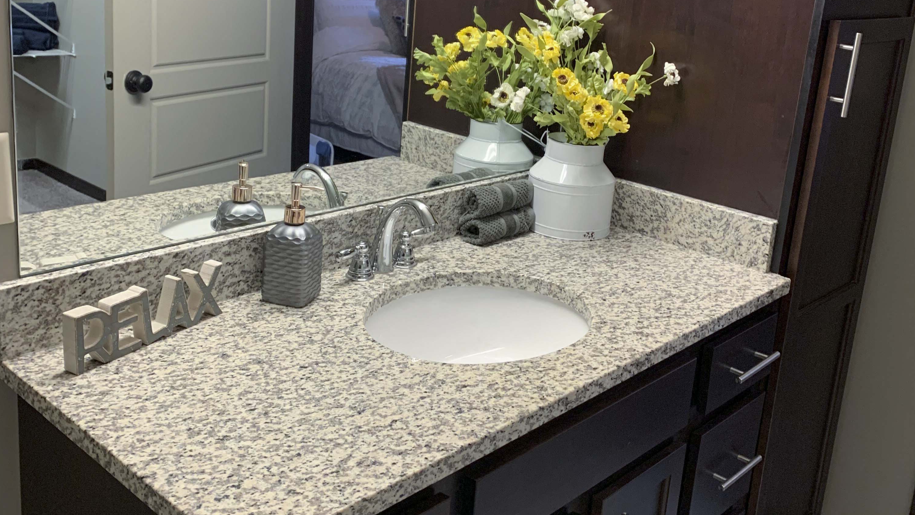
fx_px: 922
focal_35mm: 38
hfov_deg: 52.8
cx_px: 458
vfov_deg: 31.0
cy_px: 176
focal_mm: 4.25
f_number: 1.8
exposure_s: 1/60
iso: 200
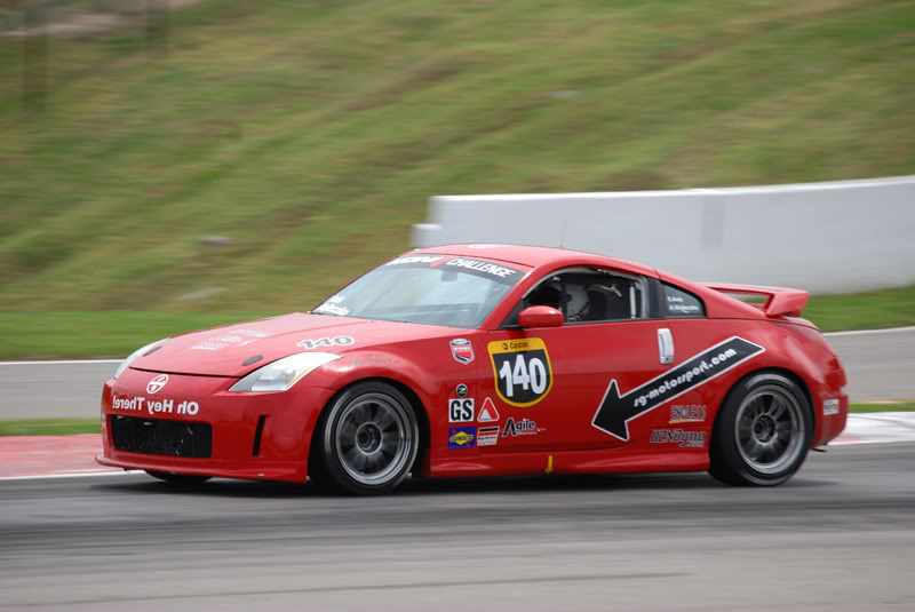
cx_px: 458
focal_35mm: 300
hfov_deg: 6.9
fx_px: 7632
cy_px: 306
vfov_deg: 4.6
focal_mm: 200
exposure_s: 1/200
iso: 100
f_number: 8
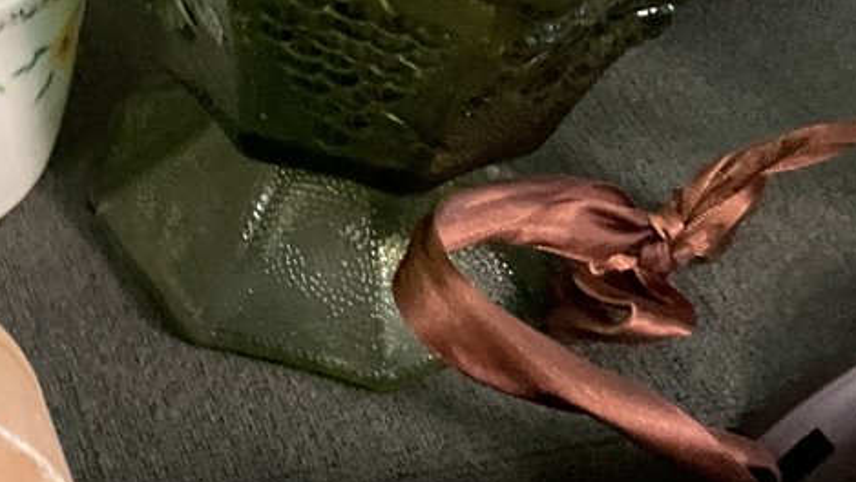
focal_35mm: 102
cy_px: -136
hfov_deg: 20.5
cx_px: 87
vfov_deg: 11.6
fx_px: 2316
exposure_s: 1/60
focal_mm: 3
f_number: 1.8
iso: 200
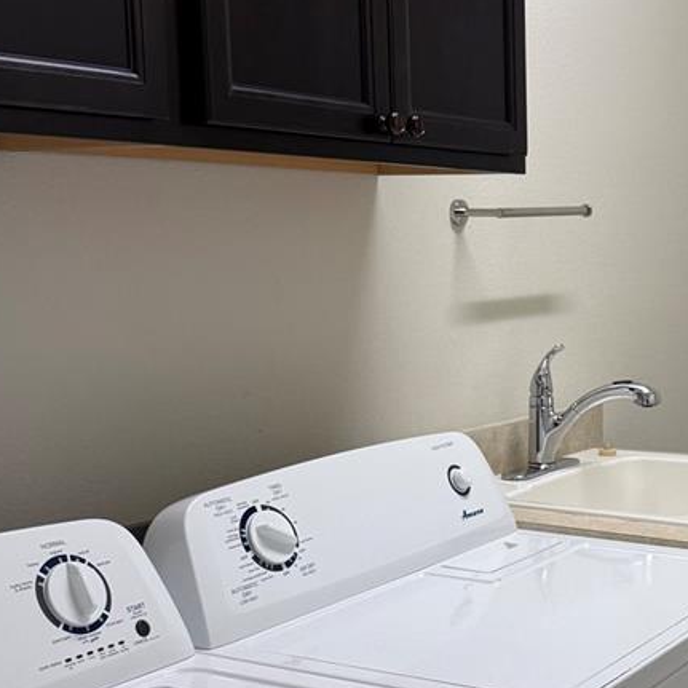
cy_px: 437
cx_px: 645
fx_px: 1327
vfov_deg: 28.9
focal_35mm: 59
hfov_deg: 27.8
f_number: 1.78
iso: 160
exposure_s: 1/60
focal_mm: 6.76
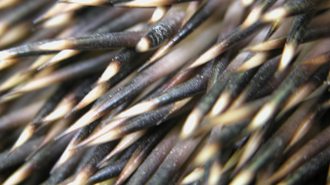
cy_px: 66
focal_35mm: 143
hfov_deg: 15.0
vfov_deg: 8.5
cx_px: 140
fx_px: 1251
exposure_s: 1/6
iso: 100
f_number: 3.6
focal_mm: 23.7
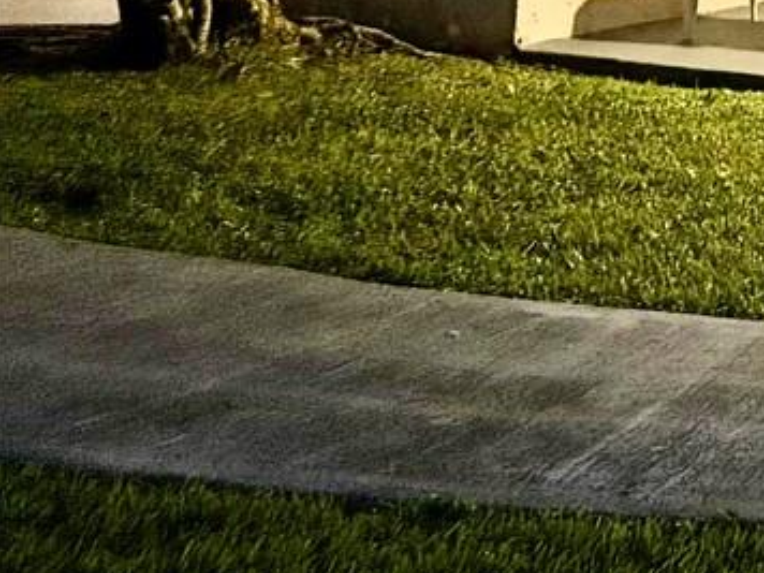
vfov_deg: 11.7
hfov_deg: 13.4
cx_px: 1713
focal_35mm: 117
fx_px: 2582
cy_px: -444
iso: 800
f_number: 1.6
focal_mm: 5.96
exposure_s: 1/30
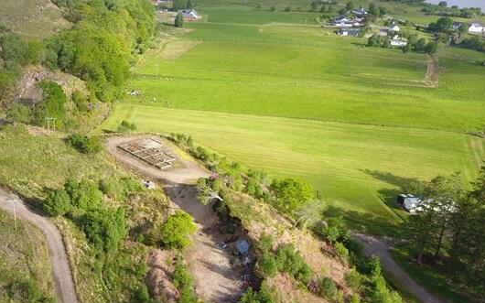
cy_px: 168
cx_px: 135
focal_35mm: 40
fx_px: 529
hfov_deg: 47.8
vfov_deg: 31.9
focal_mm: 3.61
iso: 100
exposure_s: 1/278
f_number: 2.8
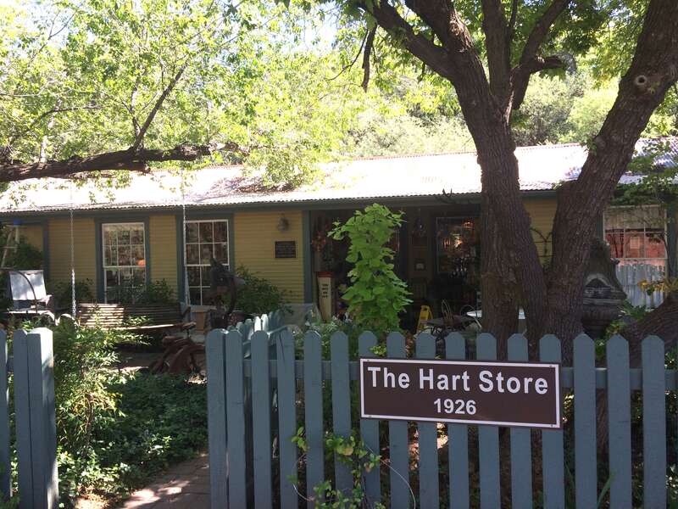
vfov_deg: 46.8
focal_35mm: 30
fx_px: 588
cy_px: 254
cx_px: 339
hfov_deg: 60.0
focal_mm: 4.12
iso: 32
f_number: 2.2
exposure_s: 1/406
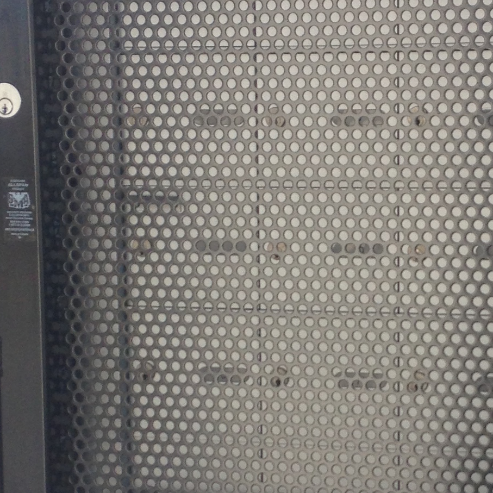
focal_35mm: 105
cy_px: 333
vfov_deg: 16.5
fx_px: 1692
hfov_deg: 16.5
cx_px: 373
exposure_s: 1/343
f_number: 2.4
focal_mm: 4.12
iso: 50
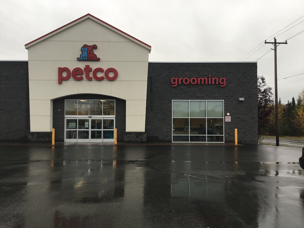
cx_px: 152
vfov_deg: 45.4
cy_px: 114
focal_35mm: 31
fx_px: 272
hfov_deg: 58.4
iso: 32
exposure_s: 1/120
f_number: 2.4
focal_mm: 3.3
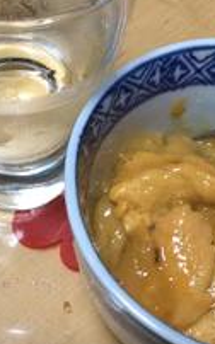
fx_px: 610
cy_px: 138
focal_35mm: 65
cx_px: 111
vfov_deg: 31.5
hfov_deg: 20.0
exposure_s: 1/30
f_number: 2.4
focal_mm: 3.3
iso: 100
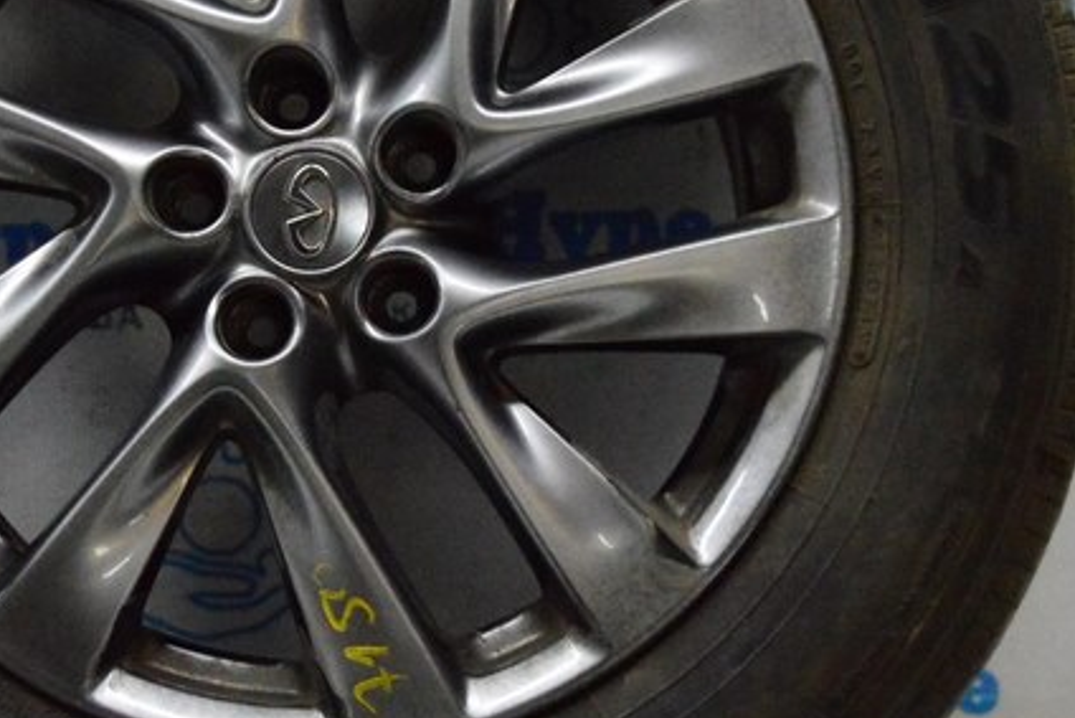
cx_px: 314
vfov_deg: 16.4
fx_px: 2485
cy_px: 235
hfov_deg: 24.2
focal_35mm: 83
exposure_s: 1/1000
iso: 6400
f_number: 3.8
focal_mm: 23
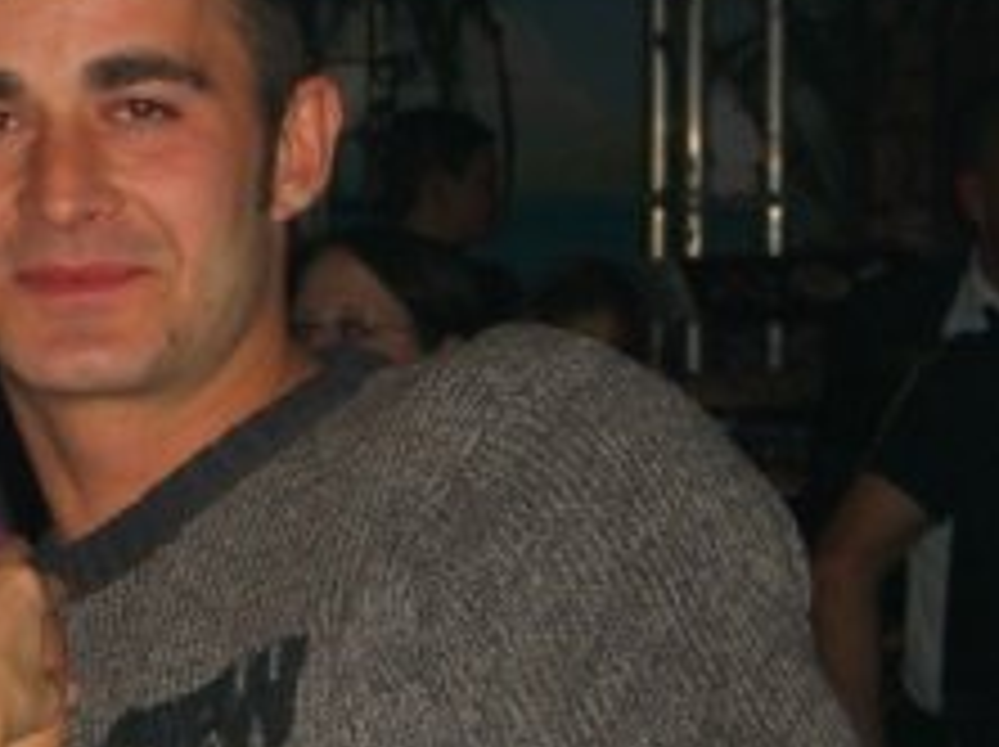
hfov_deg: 10.7
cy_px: 369
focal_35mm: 184
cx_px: 0
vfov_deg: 8.1
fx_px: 5304
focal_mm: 14.2
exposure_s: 1/60
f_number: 4
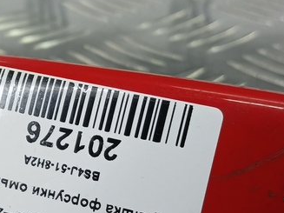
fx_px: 590
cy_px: 162
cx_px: 61
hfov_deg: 26.6
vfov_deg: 20.3
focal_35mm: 72
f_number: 1.6
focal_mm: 4.11
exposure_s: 1/50
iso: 106
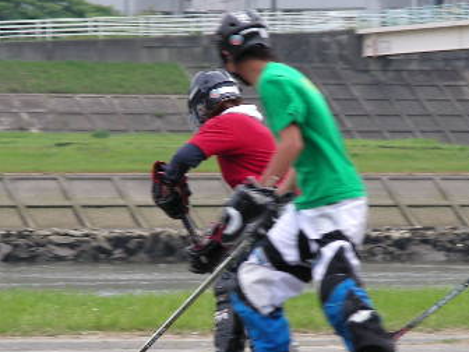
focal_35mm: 373
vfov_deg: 4.0
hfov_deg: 5.3
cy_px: 284
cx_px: 200
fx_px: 5054
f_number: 3.5
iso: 50
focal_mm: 32.7
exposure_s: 1/123
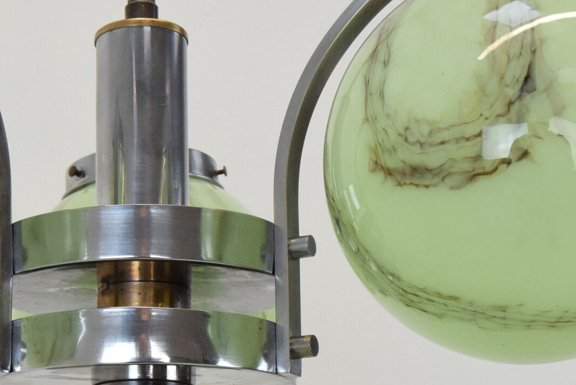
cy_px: 367
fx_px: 1473
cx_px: 152
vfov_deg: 14.7
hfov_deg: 22.0
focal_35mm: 92
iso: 1600
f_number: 10
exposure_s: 1/250
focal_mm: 22
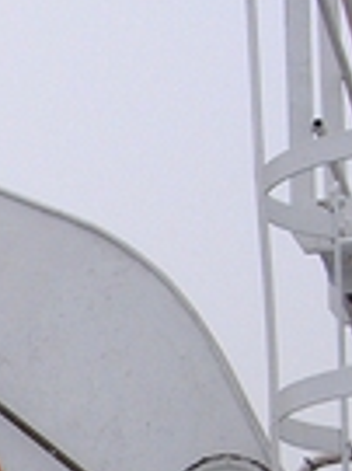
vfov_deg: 11.0
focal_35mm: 173
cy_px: 687
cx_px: -300
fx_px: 2349
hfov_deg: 8.2
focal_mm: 8
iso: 200
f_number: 4.7
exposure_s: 1/640
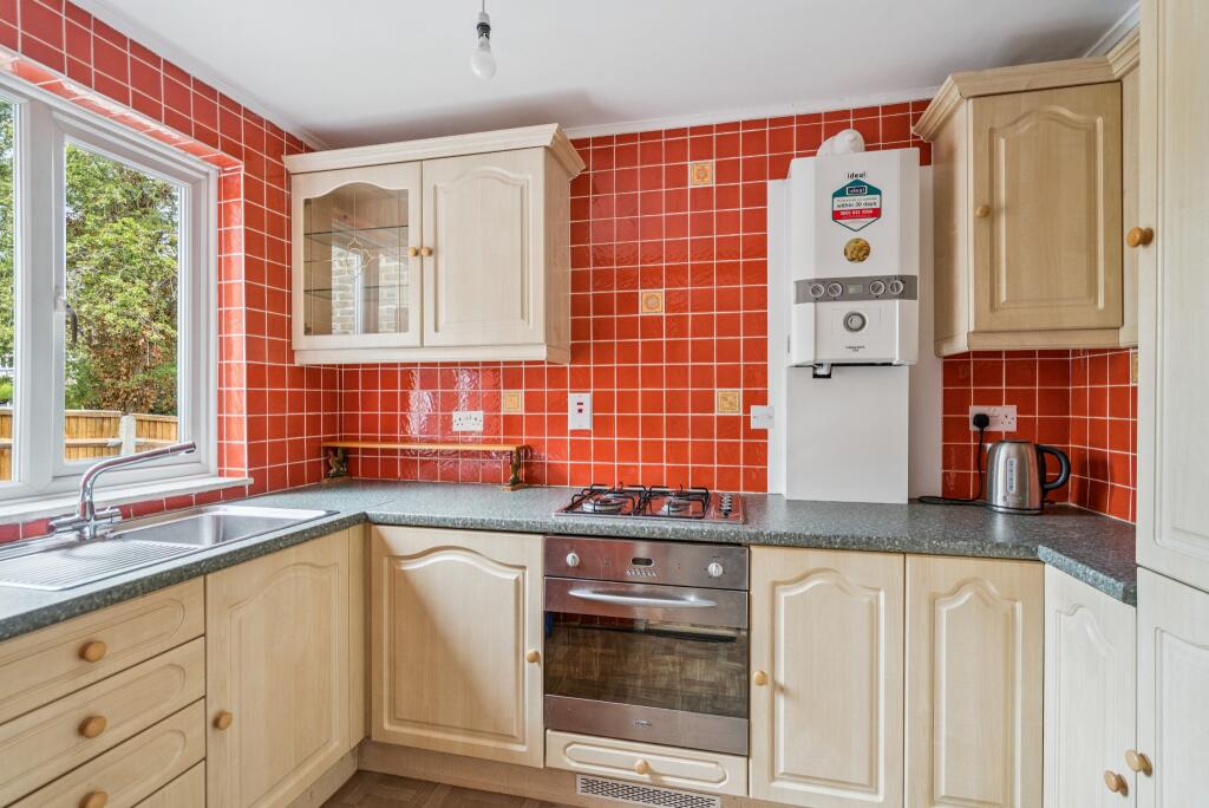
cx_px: 604
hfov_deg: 96.7
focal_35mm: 16
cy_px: 404
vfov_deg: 73.8
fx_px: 538
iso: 640
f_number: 5.6
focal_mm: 16
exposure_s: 1/60
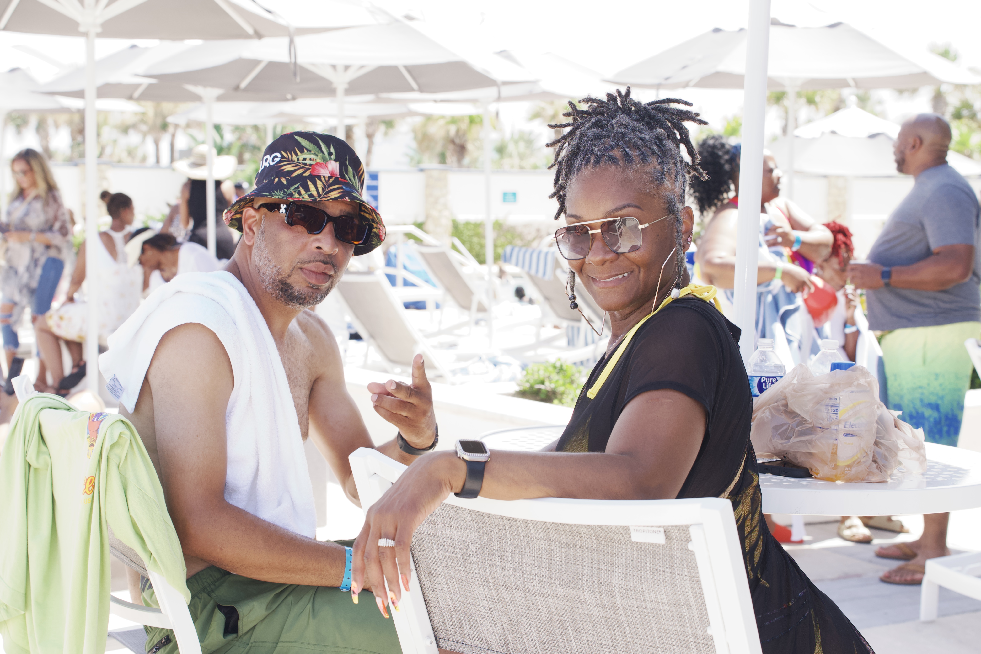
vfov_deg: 21.6
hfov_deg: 31.9
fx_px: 1717
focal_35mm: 63
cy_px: 327
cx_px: 490
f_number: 5
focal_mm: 42
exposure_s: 1/400
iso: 640
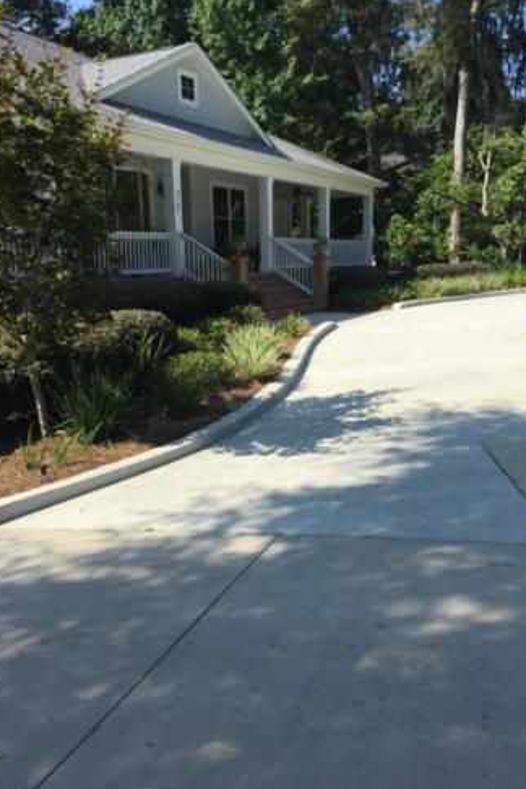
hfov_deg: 42.3
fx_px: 679
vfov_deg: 60.3
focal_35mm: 31
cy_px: 401
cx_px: 280
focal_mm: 4.15
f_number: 2.2
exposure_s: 1/1883
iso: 32
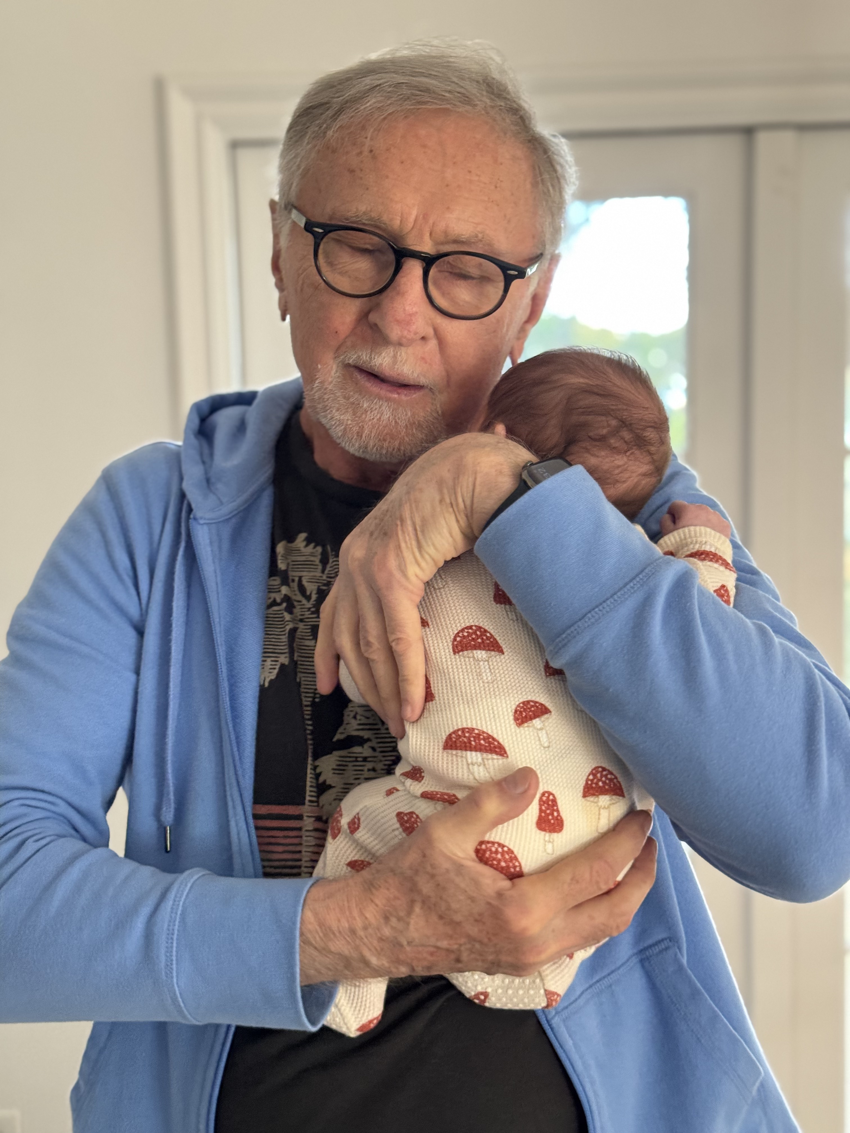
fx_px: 1572
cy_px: 566
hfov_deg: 30.3
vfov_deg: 39.7
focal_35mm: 48
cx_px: 425
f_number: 1.78
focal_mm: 6.86
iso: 250
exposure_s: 1/60
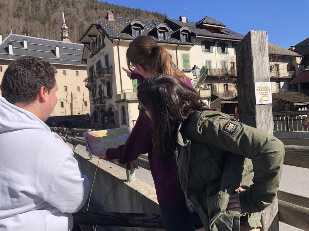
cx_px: 154
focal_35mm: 28
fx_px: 250
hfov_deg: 63.4
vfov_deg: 49.7
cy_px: 116
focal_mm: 4
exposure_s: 1/1779
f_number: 1.8
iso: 20
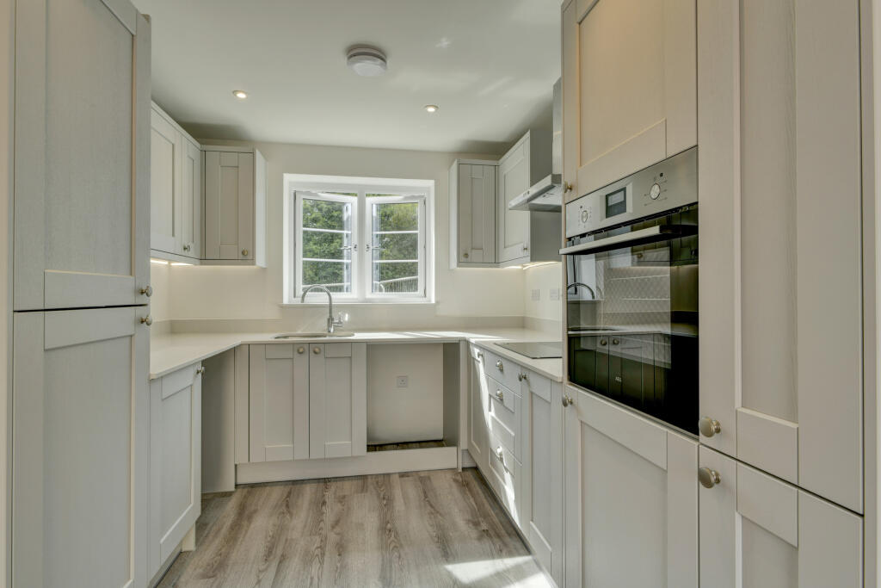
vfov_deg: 67.4
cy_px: 294
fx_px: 441
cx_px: 440
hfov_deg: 90.0
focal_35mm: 18
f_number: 13
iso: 31
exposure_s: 1/5
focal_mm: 18
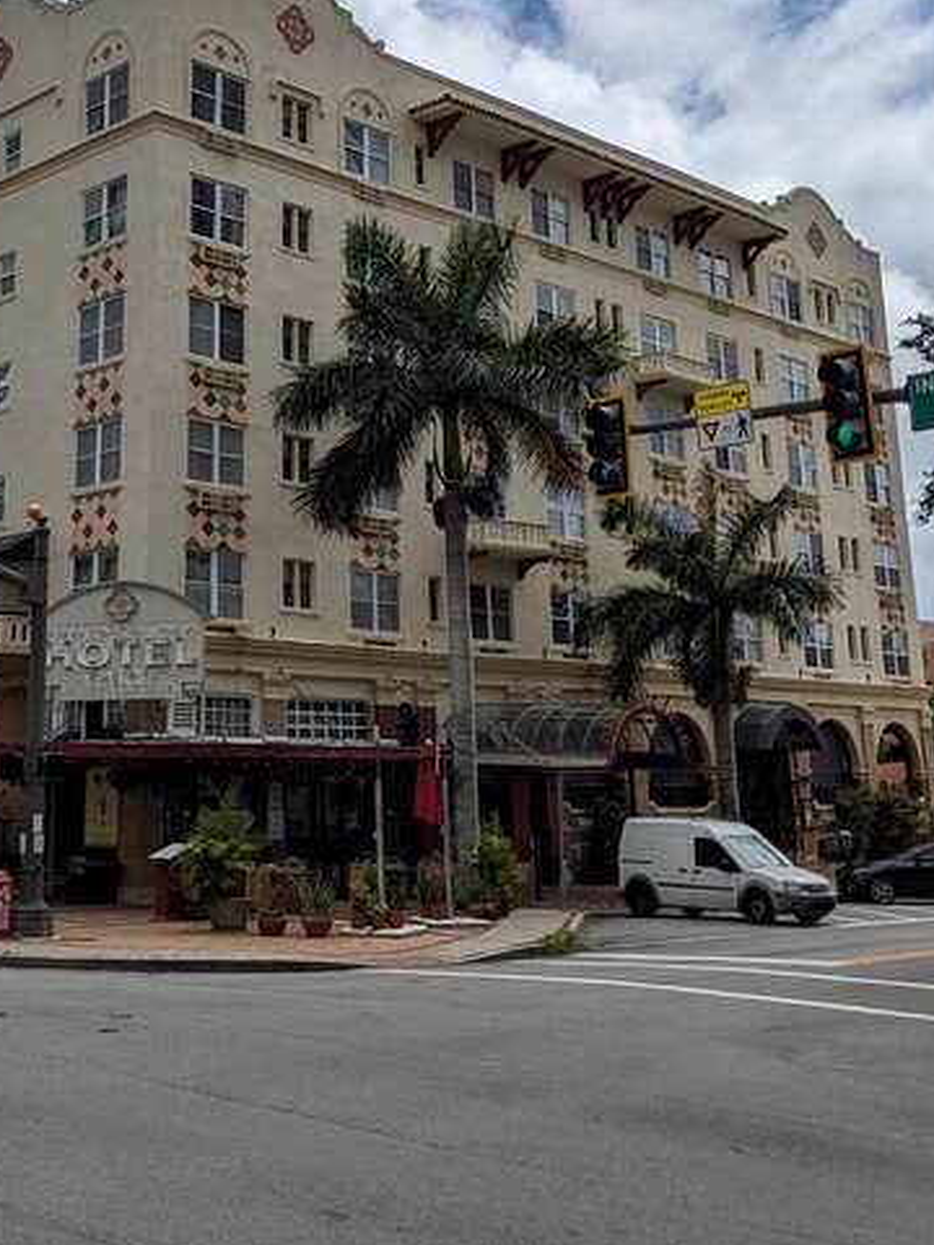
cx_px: 241
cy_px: 285
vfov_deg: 40.7
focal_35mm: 45
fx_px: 1619
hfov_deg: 31.6
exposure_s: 1/11765
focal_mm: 4.38
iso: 85
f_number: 1.73
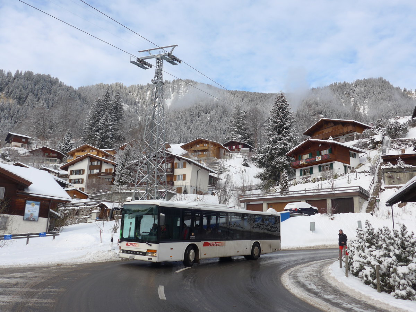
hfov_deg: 58.4
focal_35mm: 31
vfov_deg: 45.4
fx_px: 373
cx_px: 208
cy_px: 156
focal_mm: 6.5
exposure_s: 1/800
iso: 80
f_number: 2.8
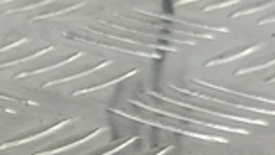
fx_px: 1225
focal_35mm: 168
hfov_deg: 11.2
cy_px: 442
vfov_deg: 6.6
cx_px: -336
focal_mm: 4.11
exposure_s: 1/50
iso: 143
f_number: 1.6
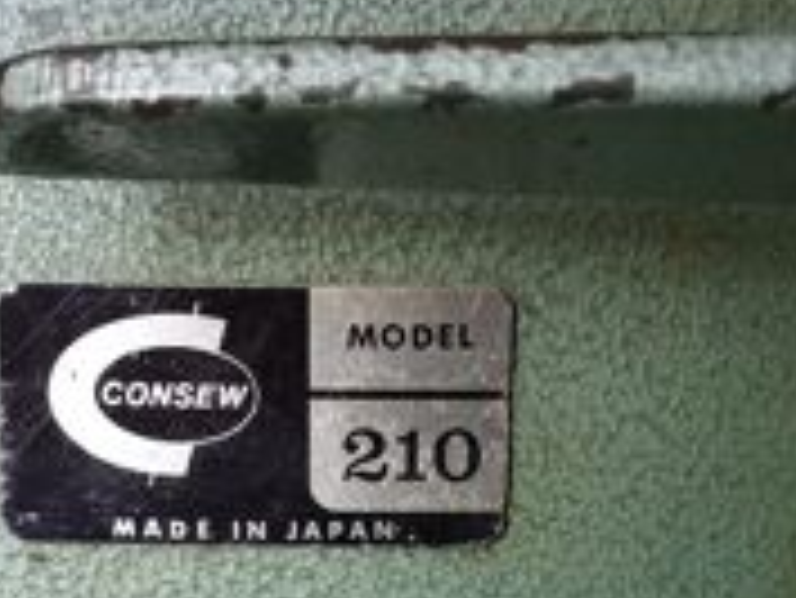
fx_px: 1749
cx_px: 306
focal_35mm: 76
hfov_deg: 25.6
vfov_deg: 19.1
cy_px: 522
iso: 675
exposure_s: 1/33.3
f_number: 2.2
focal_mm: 3.46
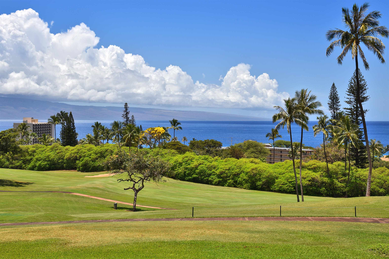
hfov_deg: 41.1
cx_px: 194
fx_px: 519
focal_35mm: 48
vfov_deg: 28.1
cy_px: 130
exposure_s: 1/200
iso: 80
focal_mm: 48
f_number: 11
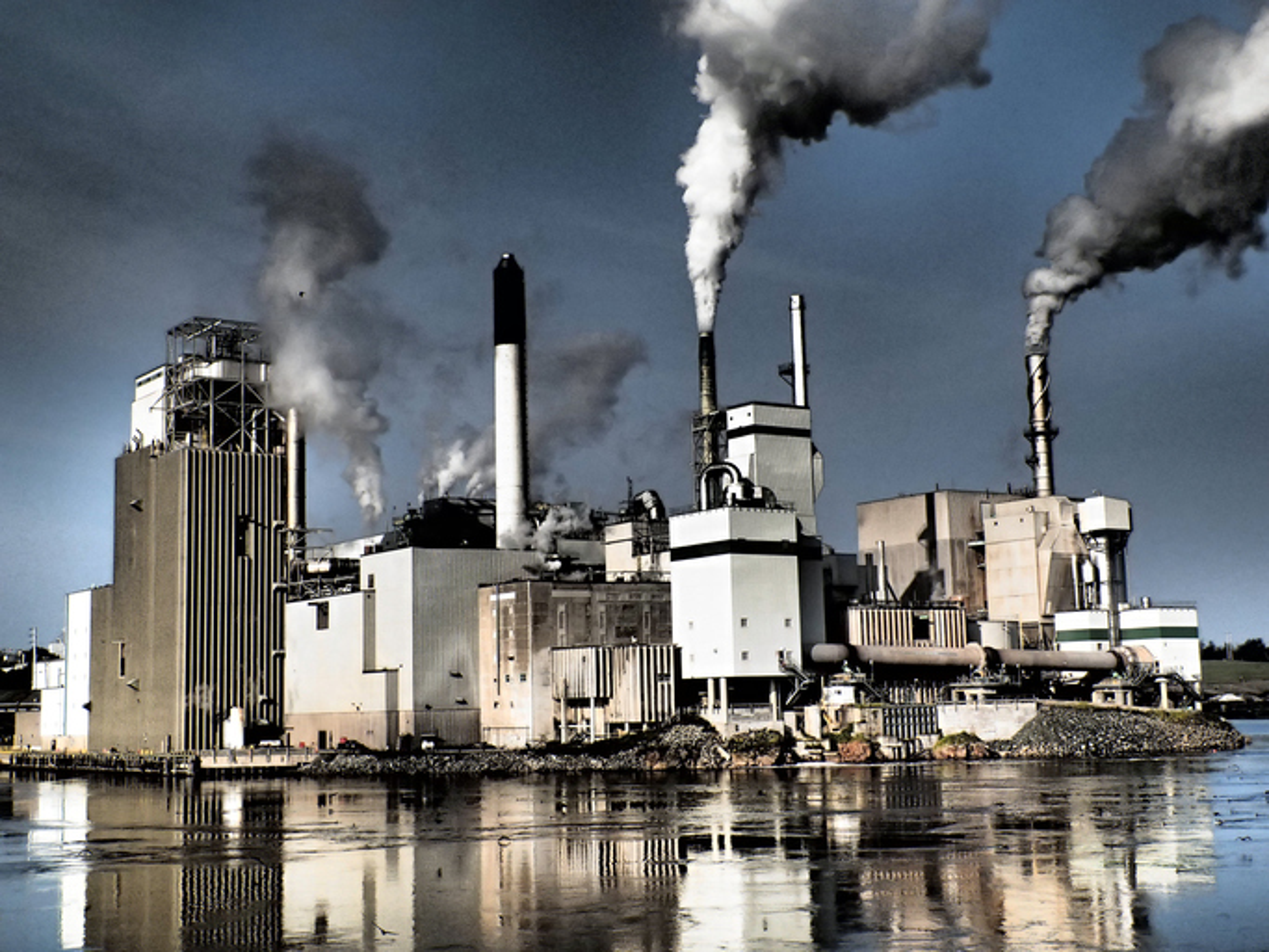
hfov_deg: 41.2
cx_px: 634
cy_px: 476
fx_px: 1686
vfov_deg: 31.5
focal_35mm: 46
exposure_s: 1/160
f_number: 13
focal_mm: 8.41
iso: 100
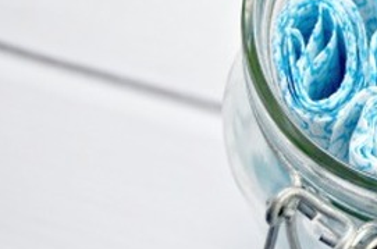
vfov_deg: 11.2
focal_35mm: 121
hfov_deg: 16.0
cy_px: 93
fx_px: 1263
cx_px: 497
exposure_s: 1/125
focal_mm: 28
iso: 220
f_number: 4
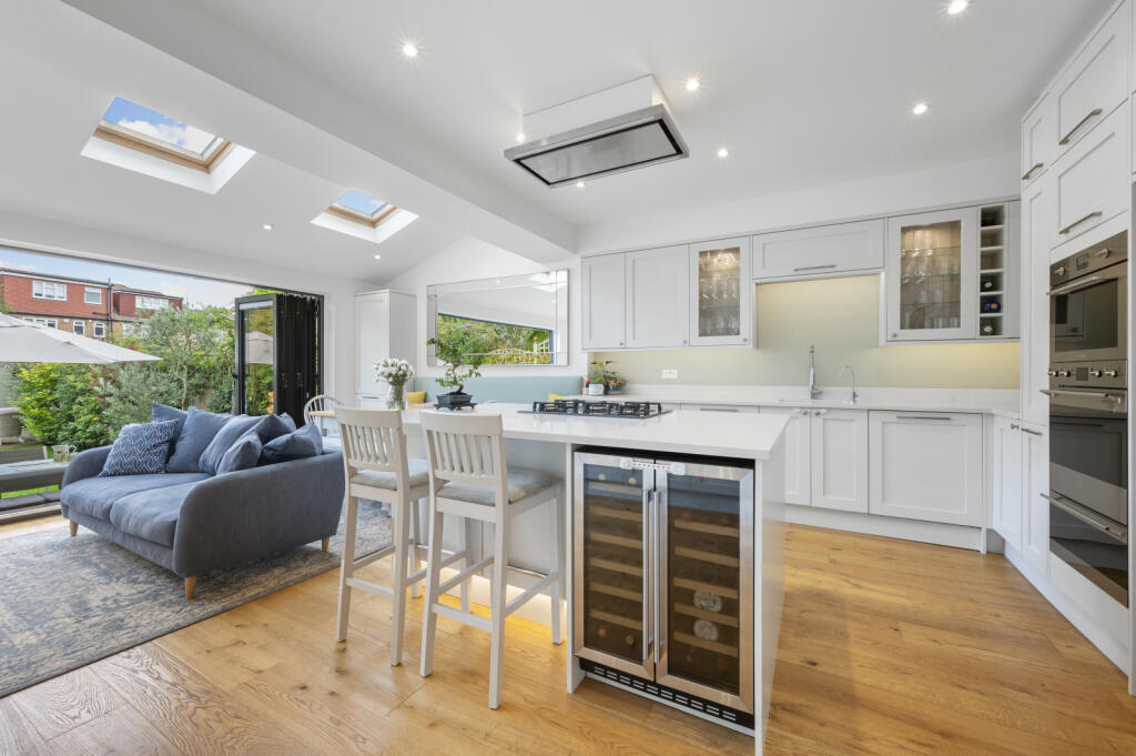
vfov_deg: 81.1
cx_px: 568
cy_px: 378
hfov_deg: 104.3
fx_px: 441
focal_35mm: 14
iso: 200
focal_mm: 14
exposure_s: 1/2
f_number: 16
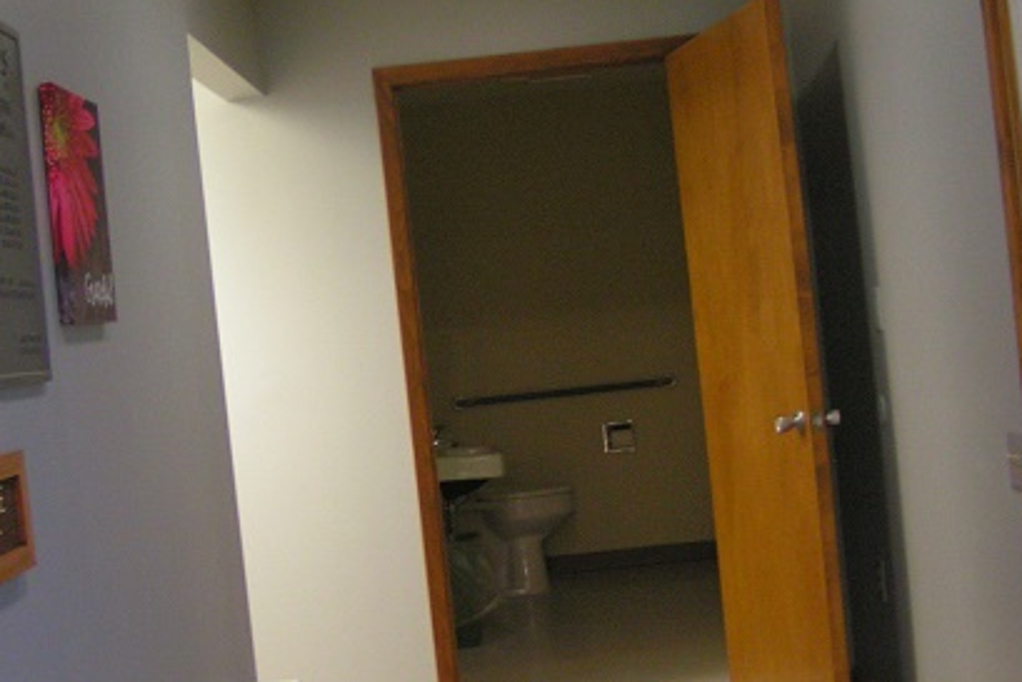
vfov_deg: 23.4
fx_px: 1647
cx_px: 390
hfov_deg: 34.3
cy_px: 312
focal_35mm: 58
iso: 200
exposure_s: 1/10
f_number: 2.8
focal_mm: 5.8
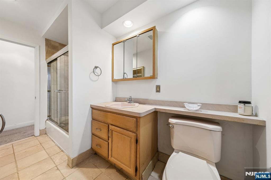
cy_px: 90
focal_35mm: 12
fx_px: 90
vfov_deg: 90.0
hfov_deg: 112.6
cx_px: 136
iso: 125
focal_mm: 8
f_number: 8
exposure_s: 1/2.5
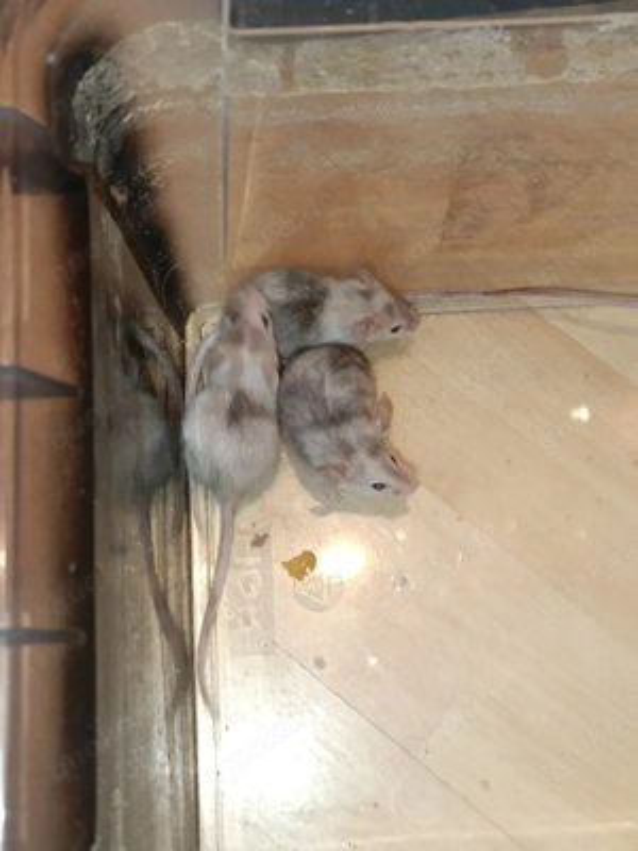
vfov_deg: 71.6
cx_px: 319
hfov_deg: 56.8
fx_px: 590
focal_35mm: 24
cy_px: 426
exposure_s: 1/50.3
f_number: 1.88
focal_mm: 5.59
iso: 647
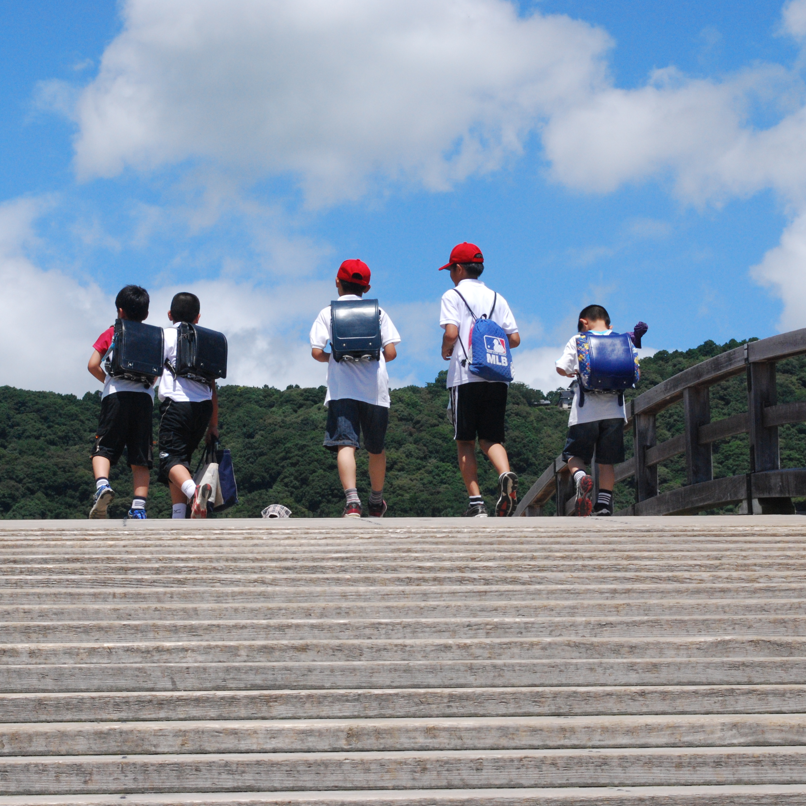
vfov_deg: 18.1
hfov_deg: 18.1
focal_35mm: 96
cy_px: 403
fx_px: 2529
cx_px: 347
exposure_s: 1/800
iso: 800
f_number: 14
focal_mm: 50
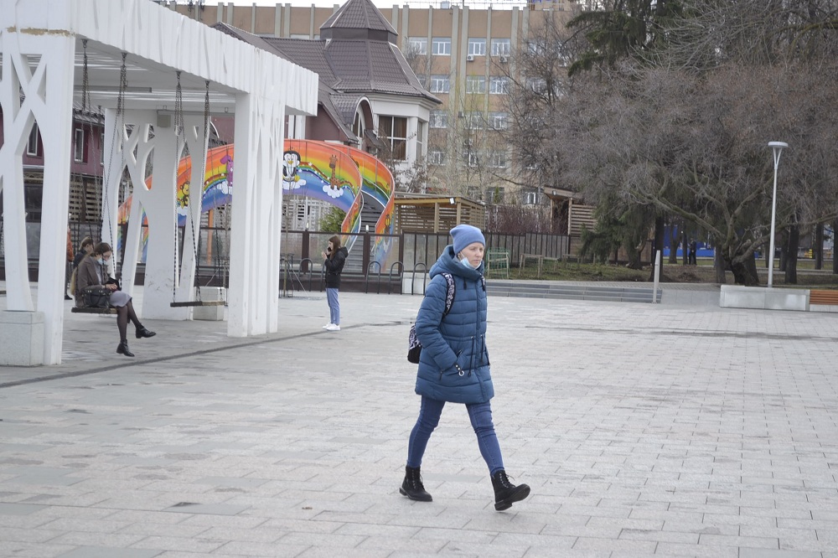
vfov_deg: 16.5
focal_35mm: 82
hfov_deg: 24.6
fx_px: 1920
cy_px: 279
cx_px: 419
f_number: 5.6
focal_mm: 55
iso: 100
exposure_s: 1/125
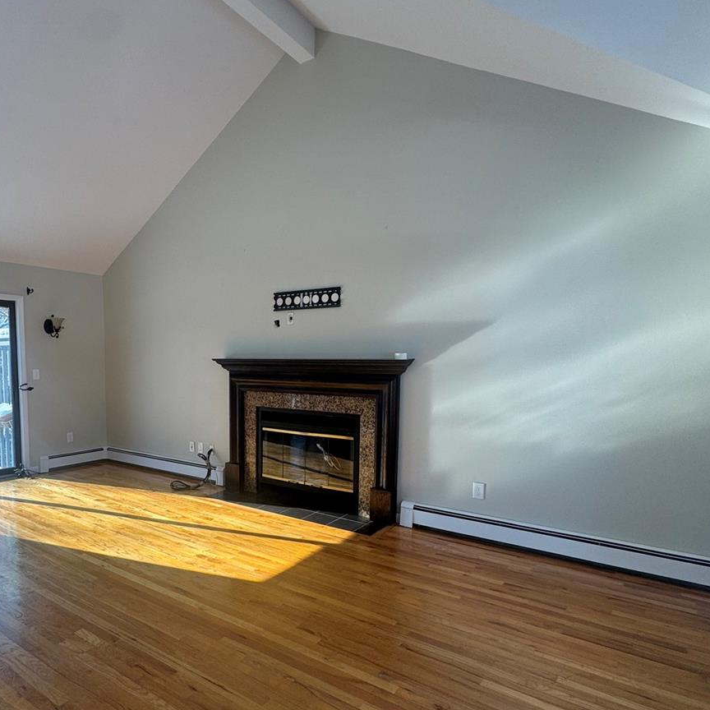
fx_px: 511
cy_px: 401
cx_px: 257
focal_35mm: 22
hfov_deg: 68.3
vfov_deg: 69.3
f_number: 2.2
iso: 64
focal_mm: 2.22
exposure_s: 1/99
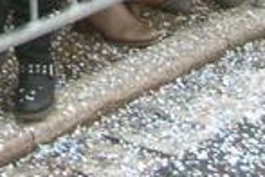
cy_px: -246
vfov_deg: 8.0
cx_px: -81
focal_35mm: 158
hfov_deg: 12.6
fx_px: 1163
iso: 50
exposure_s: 1/93.6
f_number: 2.8
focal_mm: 5.8
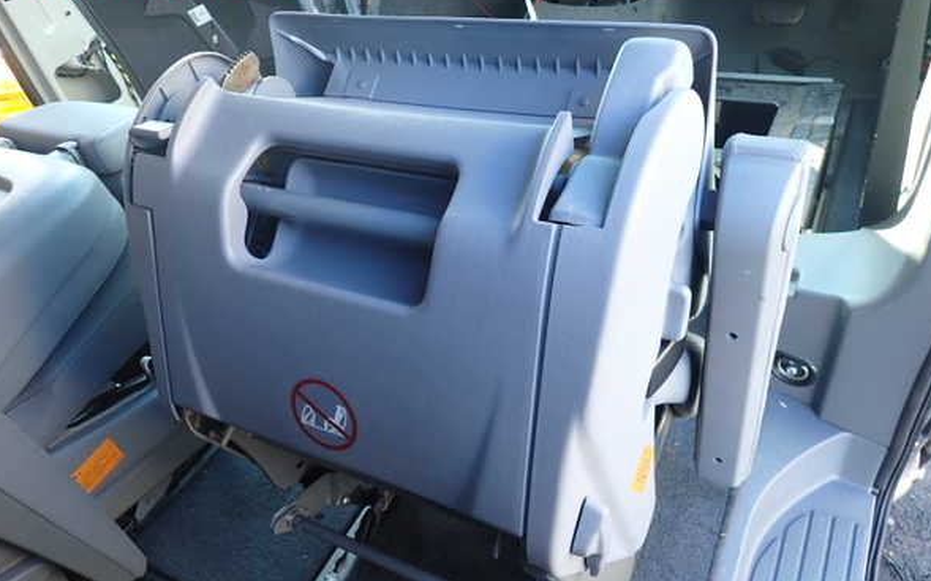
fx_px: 685
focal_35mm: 27
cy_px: 308
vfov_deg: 46.0
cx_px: 466
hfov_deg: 68.4
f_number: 2
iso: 125
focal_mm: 4.5
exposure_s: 1/60
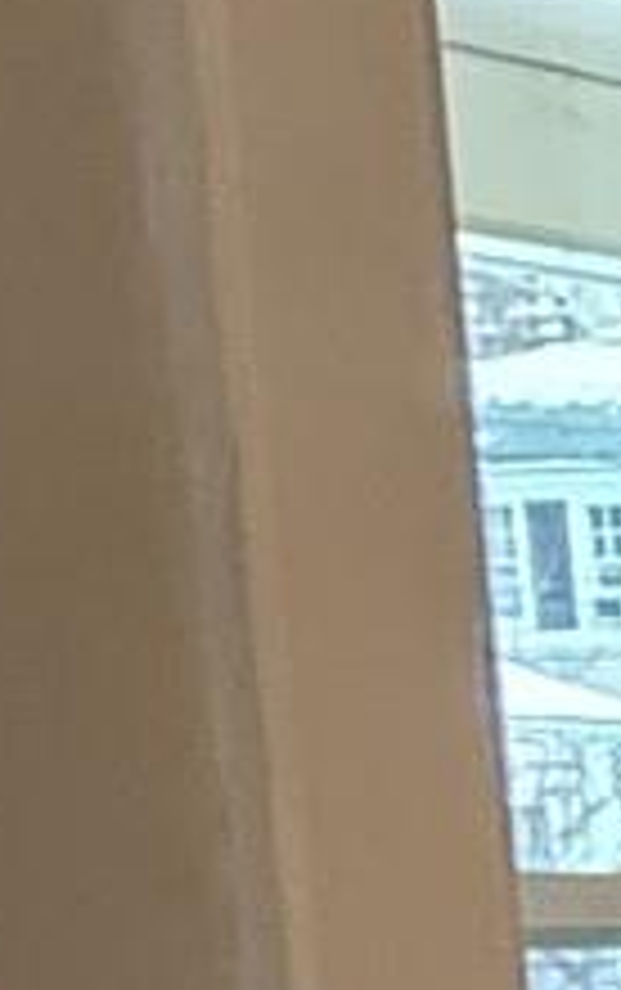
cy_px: 1192
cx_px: 4180
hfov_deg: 4.6
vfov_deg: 14.6
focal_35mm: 138
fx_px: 3727
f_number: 2.2
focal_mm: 2.22
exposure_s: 1/60
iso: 500
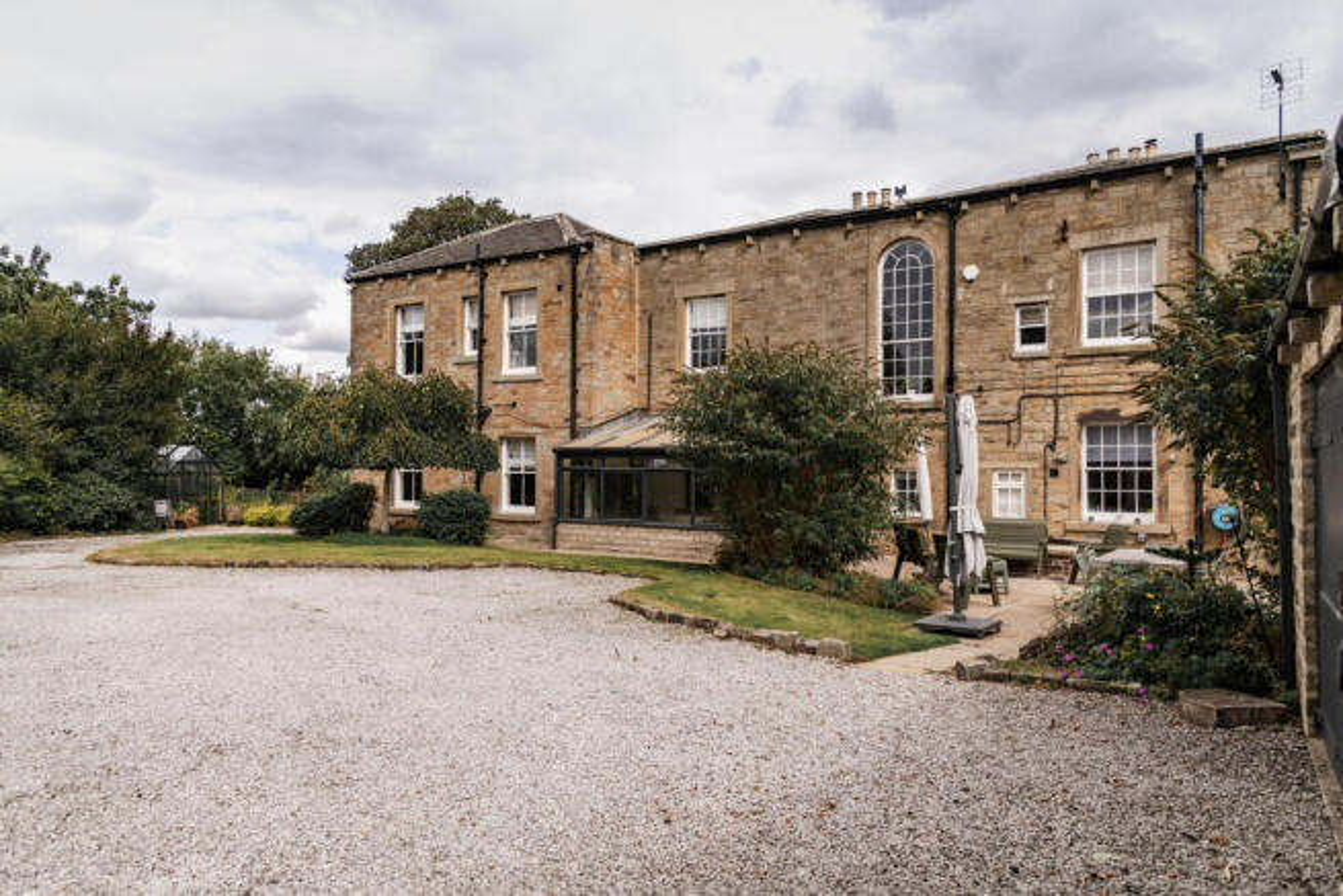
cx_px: 672
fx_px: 895
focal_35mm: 24
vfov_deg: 53.2
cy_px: 448
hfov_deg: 73.7
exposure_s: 1/3200
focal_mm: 24
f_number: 7.1
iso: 500
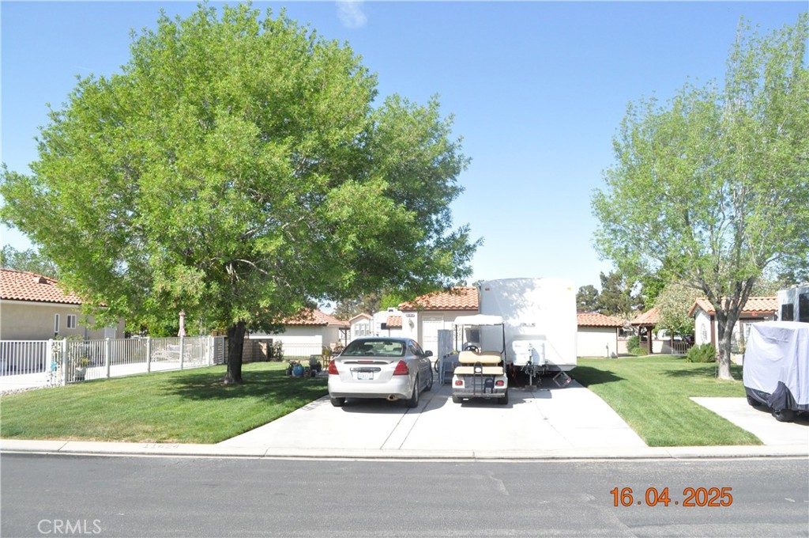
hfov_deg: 67.4
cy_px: 269
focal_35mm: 27
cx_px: 404
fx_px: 606
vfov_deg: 47.8
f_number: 7.1
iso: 2500
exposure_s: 1/4000
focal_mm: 18
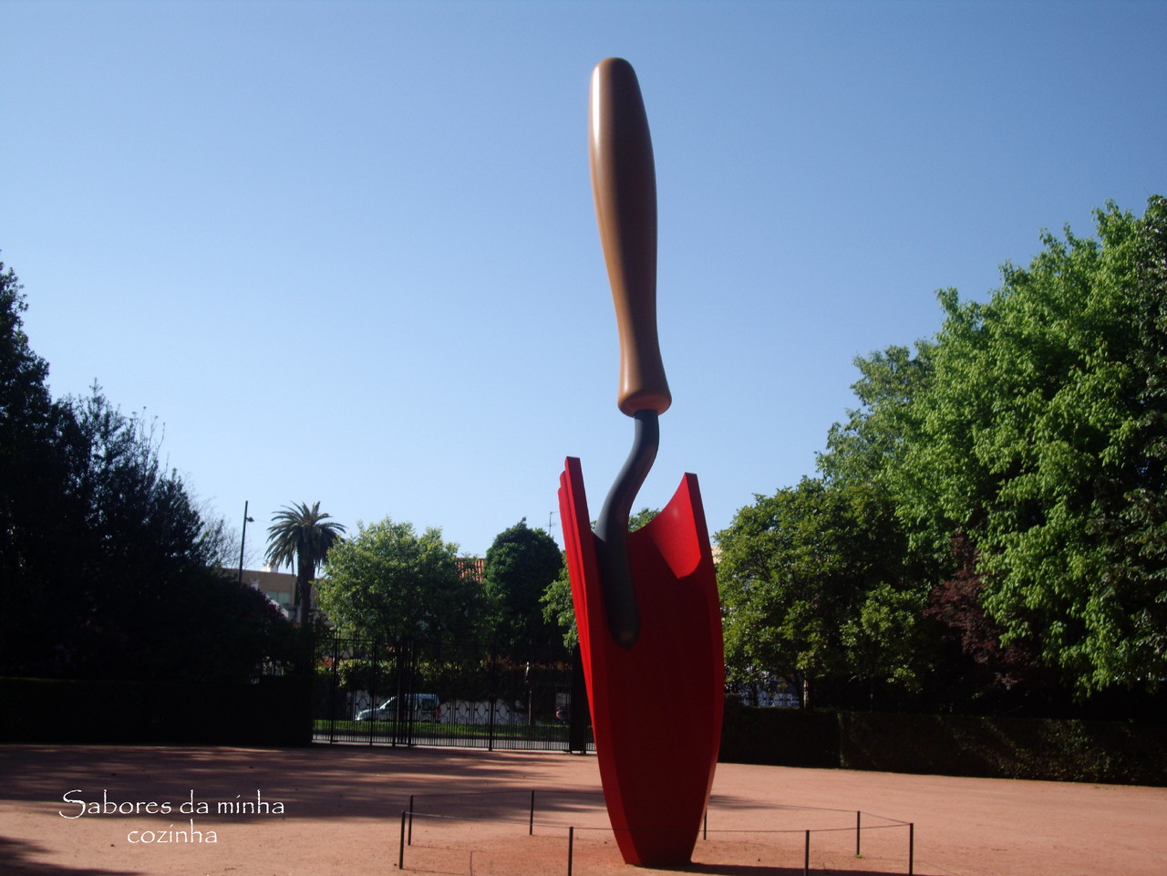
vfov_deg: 31.5
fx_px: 1551
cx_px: 584
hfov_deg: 41.2
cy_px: 438
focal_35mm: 46
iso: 64
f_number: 8.8
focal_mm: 9.6
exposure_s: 1/125
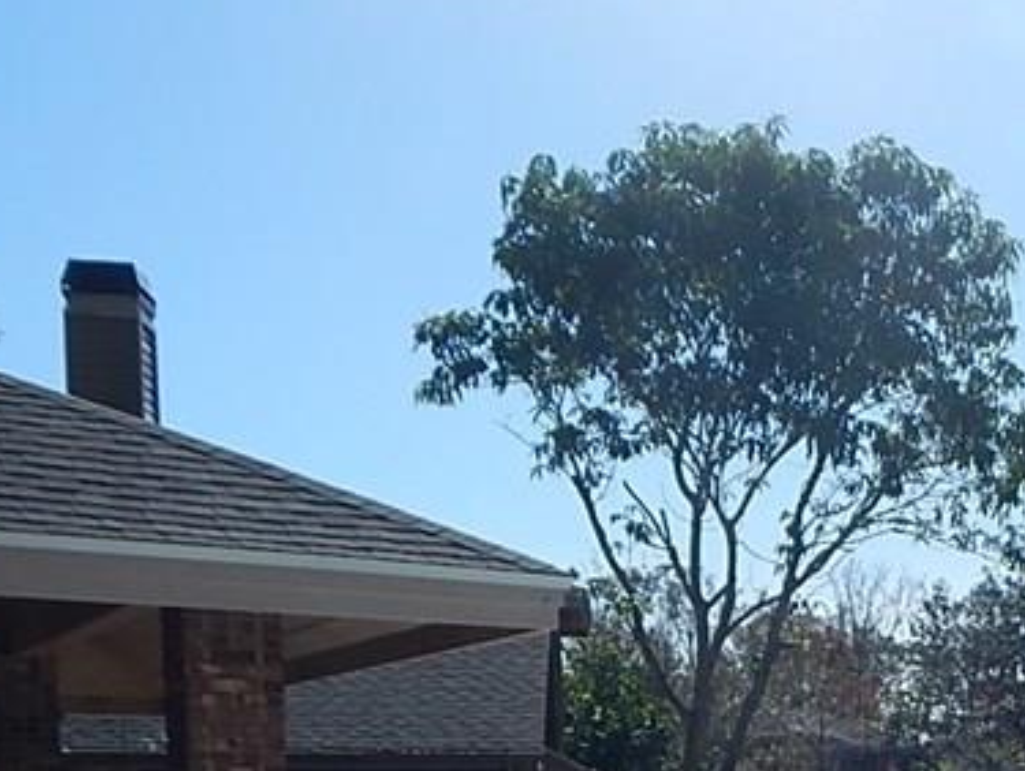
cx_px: 1143
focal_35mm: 60
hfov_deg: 28.9
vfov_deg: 22.5
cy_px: 935
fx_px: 1778
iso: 125
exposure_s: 1/800
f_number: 6
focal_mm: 4
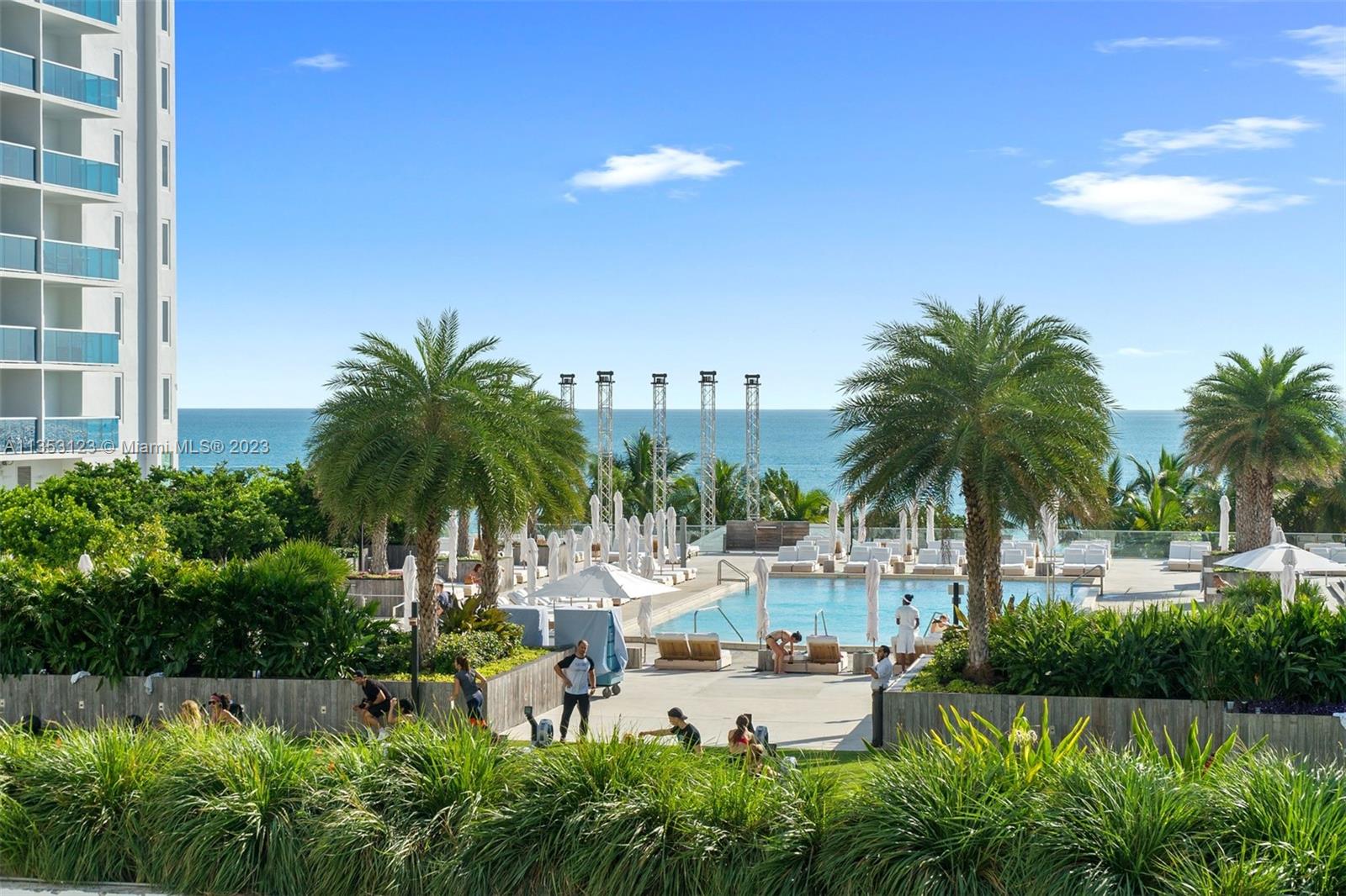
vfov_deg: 21.2
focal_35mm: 64
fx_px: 2392
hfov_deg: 31.4
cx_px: 673
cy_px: 448
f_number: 8
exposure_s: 1/400
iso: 100
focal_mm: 43
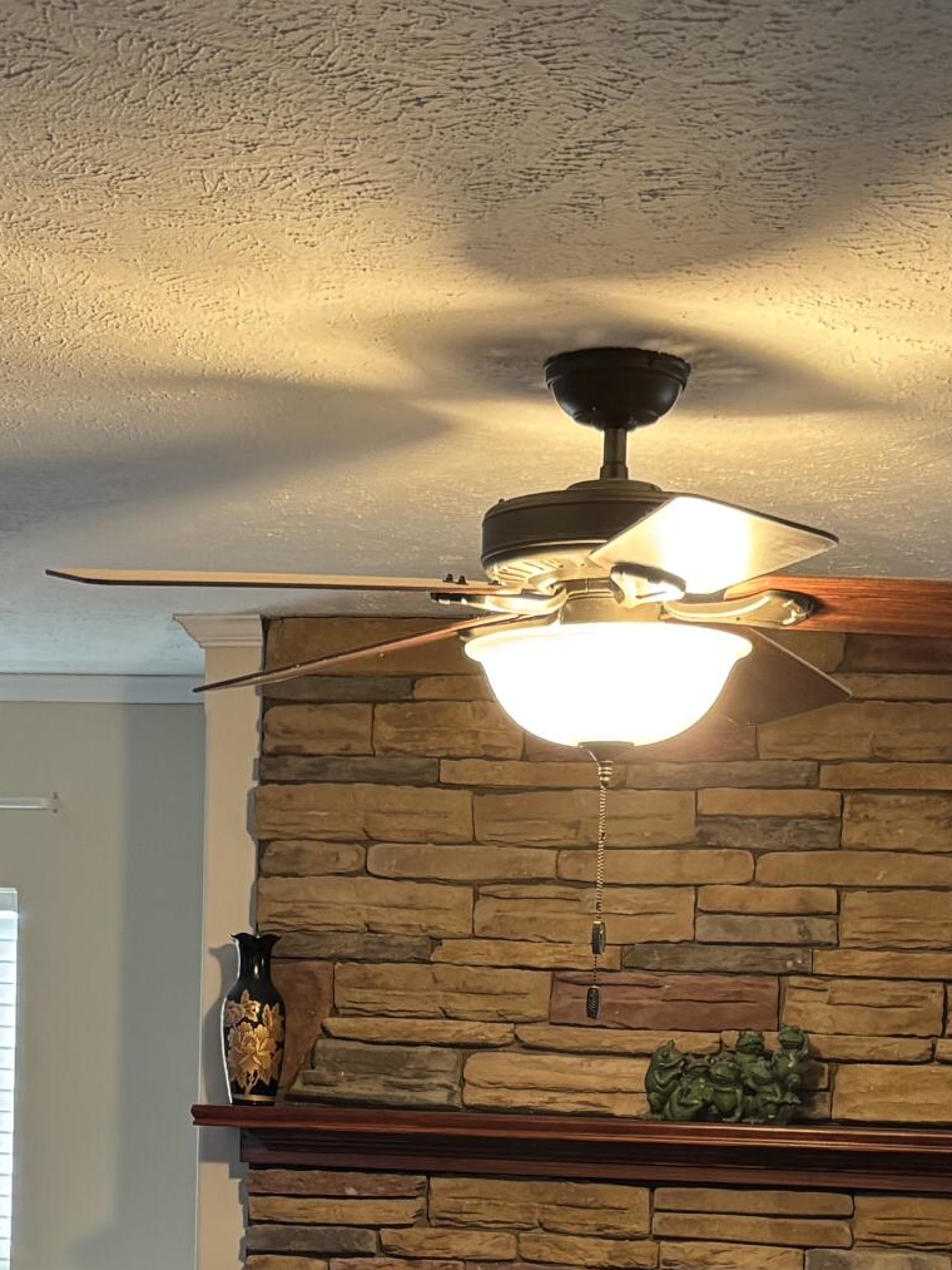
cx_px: 451
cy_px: 1259
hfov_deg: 19.1
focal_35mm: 77
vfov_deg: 24.2
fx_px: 2823
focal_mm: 5.96
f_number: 1.6
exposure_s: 1/60
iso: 250
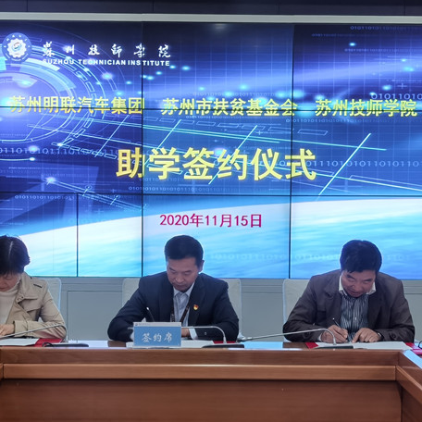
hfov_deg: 21.4
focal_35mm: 81
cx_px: 217
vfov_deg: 21.3
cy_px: 263
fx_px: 1117
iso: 80
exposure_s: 1/50
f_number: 1.9
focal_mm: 6.71
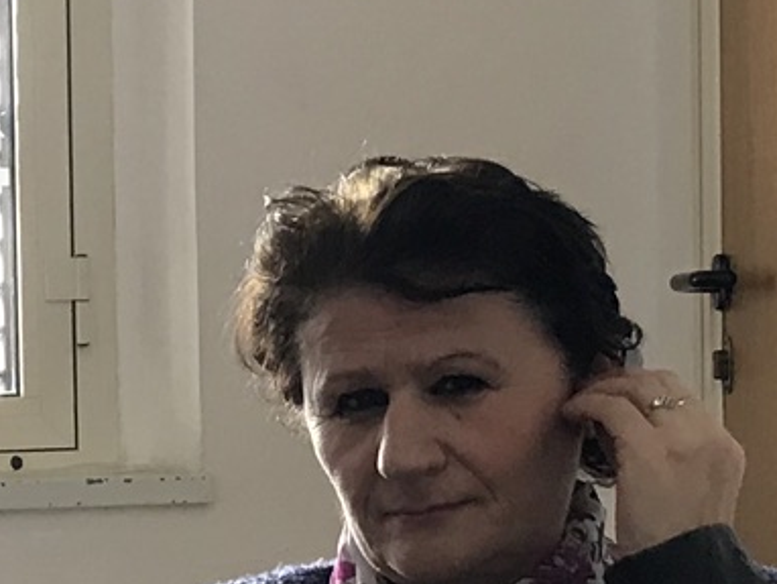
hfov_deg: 12.9
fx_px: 3369
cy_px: 462
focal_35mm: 150
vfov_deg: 9.9
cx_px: -102
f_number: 1.8
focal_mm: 3.99
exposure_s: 1/17
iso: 40
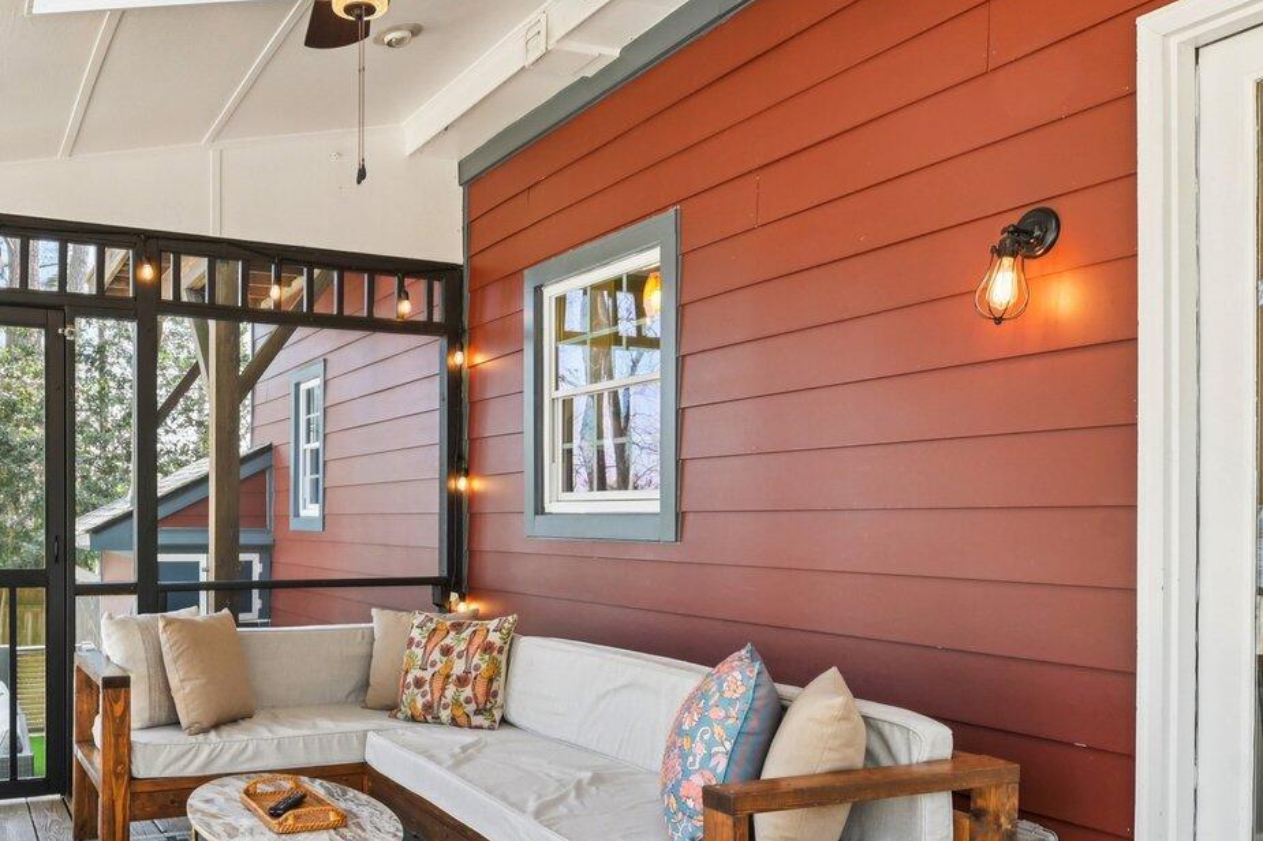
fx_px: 1087
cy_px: 526
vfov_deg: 42.0
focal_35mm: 31
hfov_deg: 58.5
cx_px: 393
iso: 200
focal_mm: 14
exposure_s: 1/20
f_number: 9
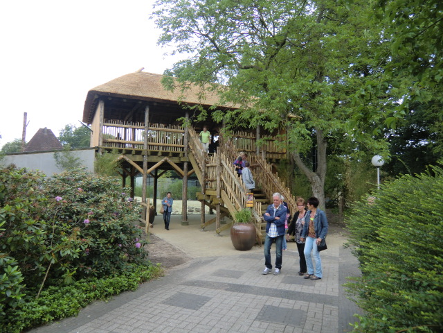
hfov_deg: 71.6
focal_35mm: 24
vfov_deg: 56.8
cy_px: 166
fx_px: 307
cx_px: 222
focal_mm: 4.3
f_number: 3.2
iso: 64
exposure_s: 1/200
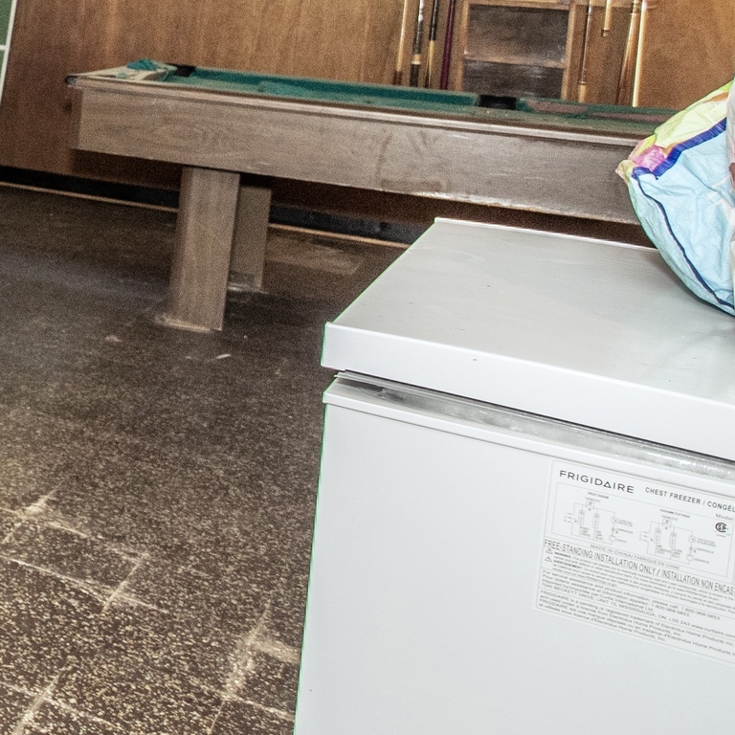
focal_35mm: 51
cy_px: -3
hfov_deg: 22.2
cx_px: -548
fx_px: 1225
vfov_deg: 30.9
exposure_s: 1/60
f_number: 4
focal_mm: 10
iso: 640
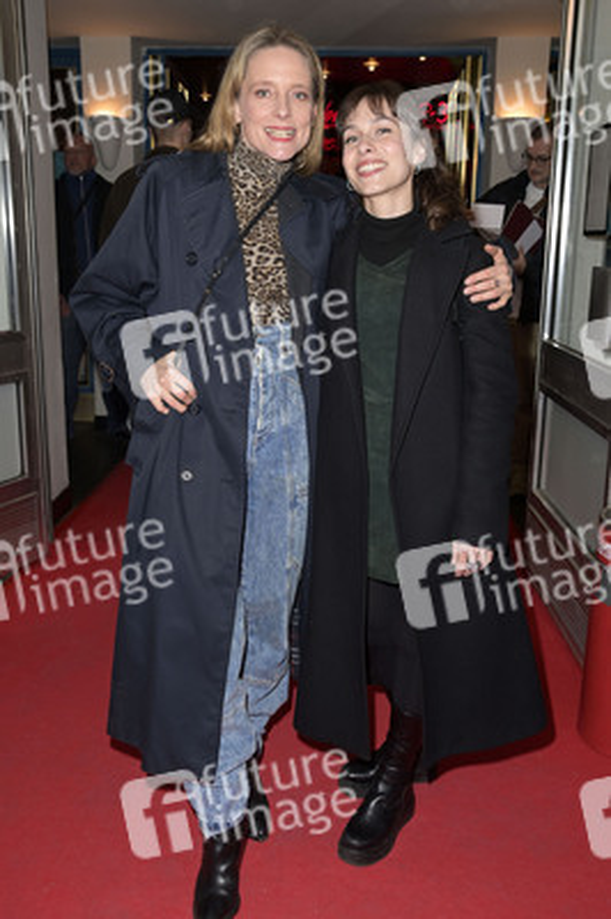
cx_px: 306
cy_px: 460
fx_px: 791
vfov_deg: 60.3
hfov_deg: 42.3
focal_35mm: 31
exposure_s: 1/125
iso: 640
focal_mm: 31
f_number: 5.6
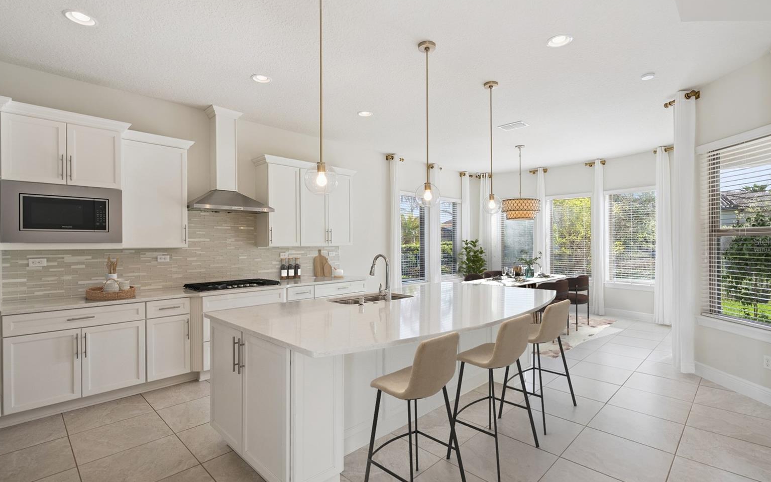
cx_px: 398
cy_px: 245
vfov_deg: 68.0
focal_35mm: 17
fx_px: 357
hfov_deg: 94.3
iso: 200
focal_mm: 16
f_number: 9
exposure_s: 1/50
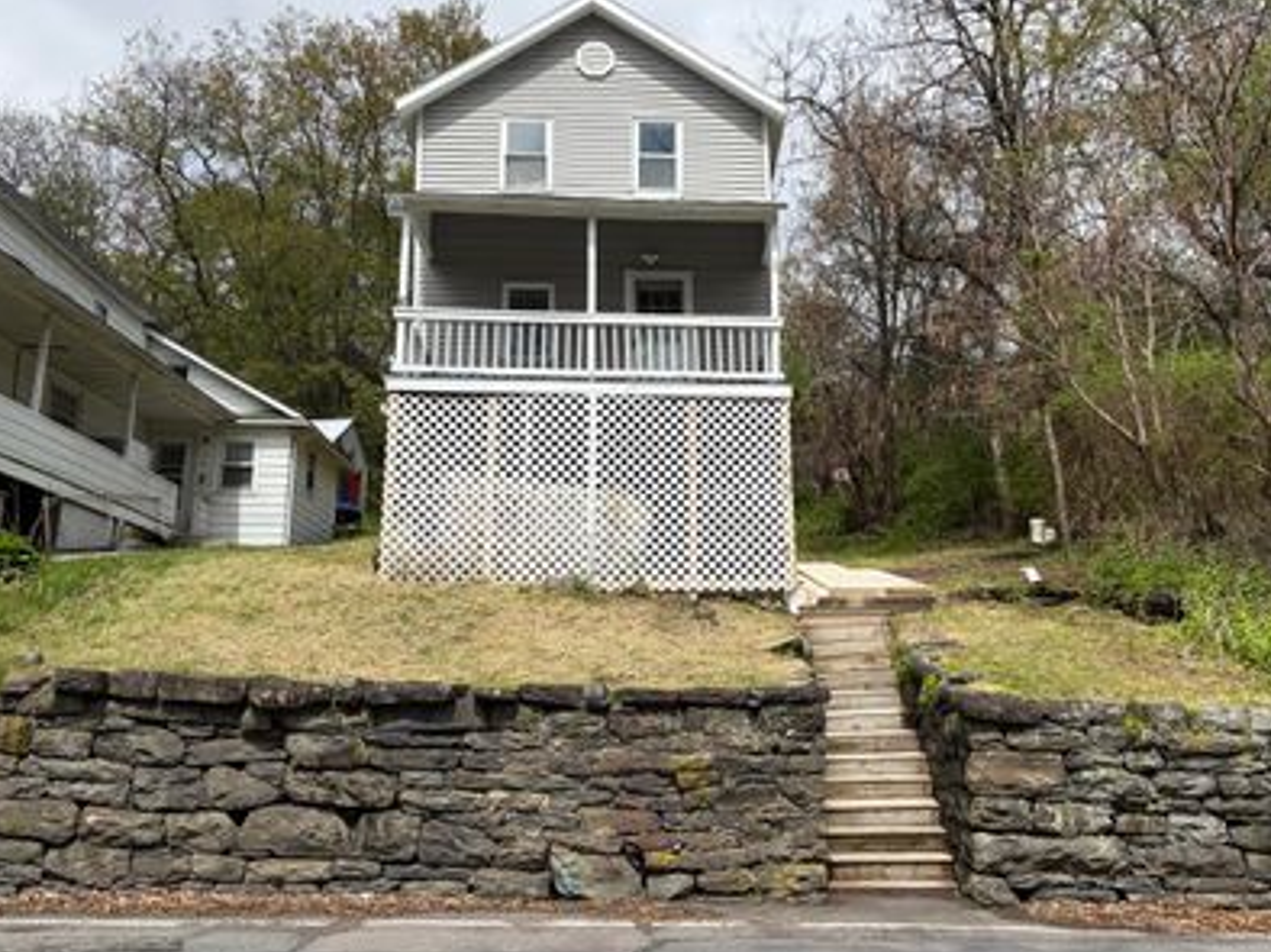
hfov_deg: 55.1
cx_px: 742
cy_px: 444
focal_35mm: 33
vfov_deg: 42.9
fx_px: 1211
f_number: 1.6
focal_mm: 5.96
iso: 64
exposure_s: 1/4950
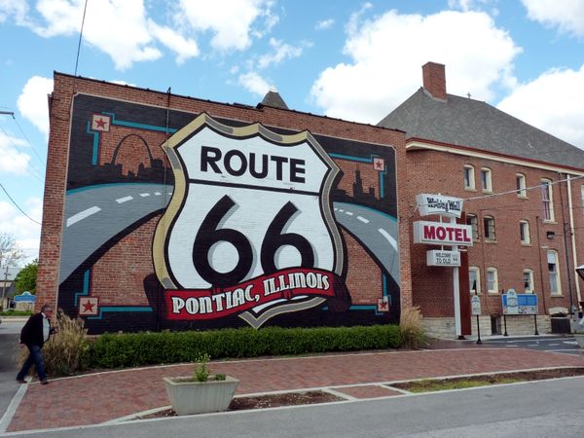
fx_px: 456
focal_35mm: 27
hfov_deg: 65.3
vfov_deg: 51.4
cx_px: 292
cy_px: 219
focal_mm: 4.8
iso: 125
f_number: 4.5
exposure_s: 1/250
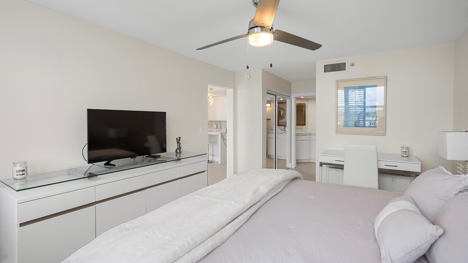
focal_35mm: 17
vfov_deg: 63.8
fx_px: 211
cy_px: 122
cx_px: 236
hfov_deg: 95.9
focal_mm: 16
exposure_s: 1/20
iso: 320
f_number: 9
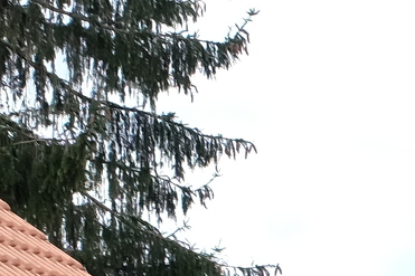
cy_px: 698
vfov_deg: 5.9
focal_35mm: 221
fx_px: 2546
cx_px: 1030
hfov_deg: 8.4
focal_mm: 21.3
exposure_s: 1/220
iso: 200
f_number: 5.6
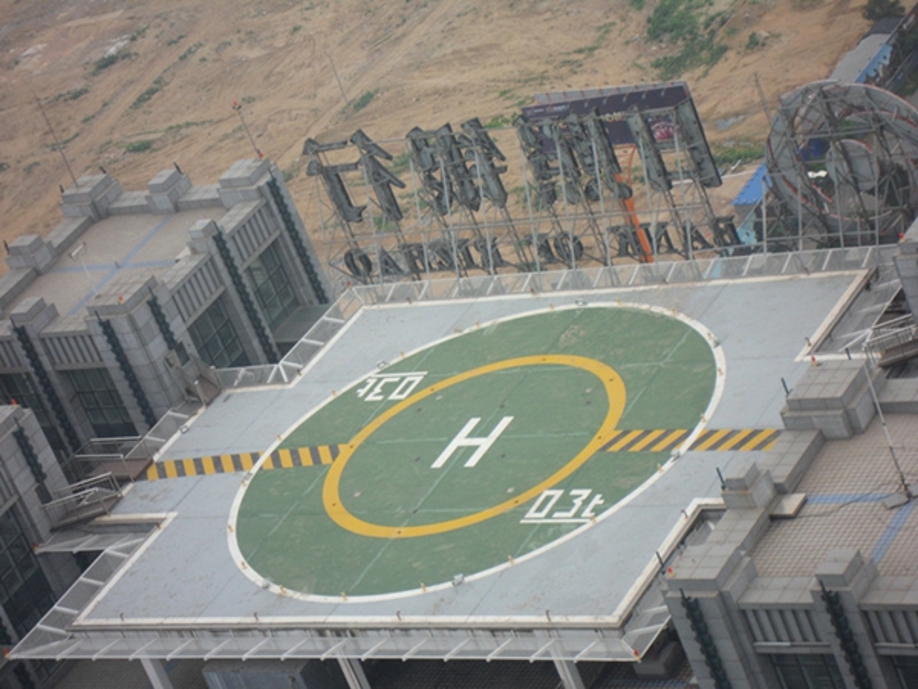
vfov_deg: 11.9
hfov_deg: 15.8
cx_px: 459
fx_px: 3315
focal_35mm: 125
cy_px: 344
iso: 80
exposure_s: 1/60
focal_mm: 22.5
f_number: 5.9
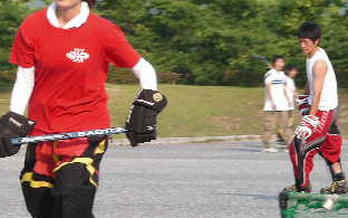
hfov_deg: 6.5
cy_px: 134
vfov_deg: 4.1
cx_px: 62
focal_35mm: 322
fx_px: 3054
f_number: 4
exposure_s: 1/236
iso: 50
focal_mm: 24.7
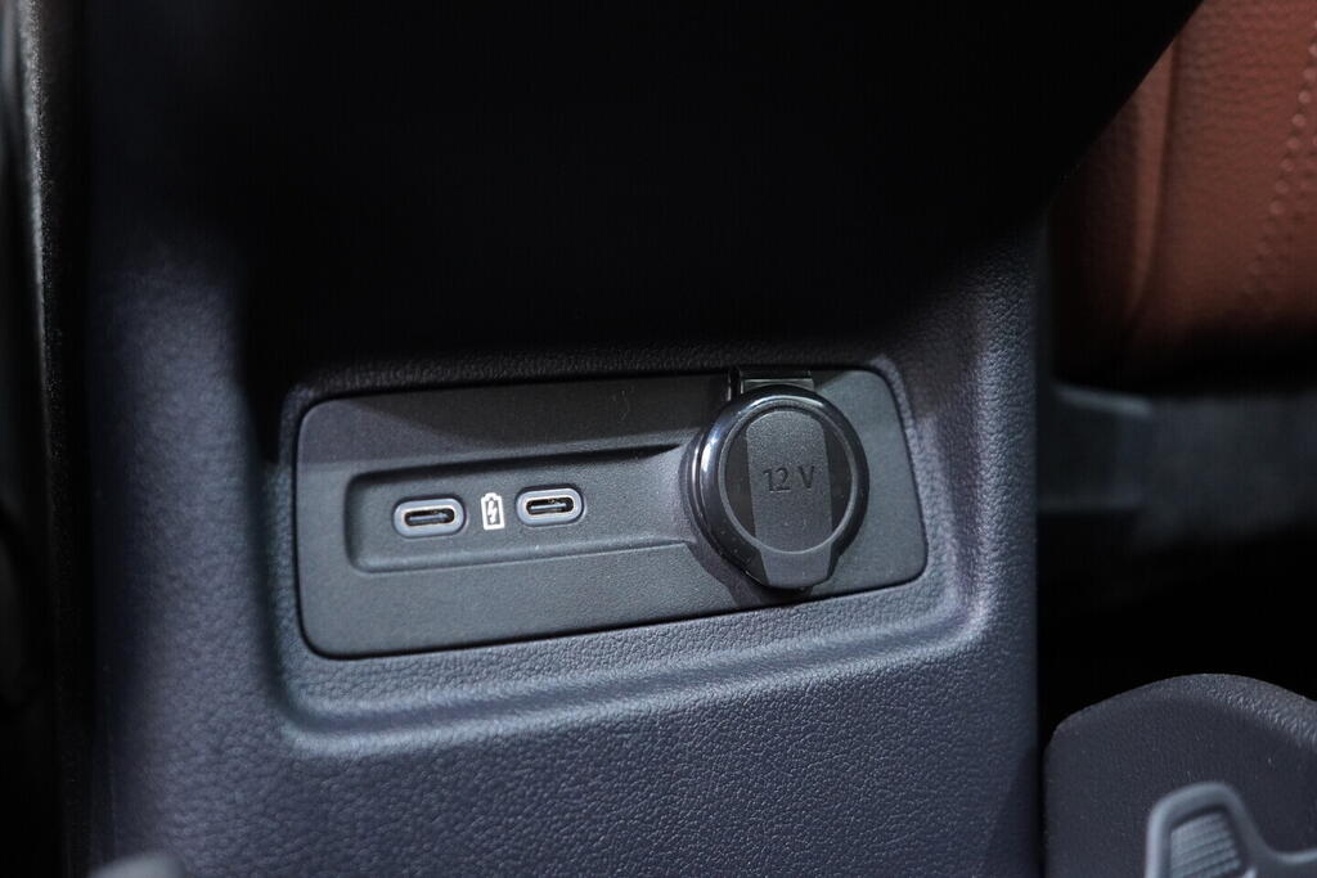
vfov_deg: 36.9
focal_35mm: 36
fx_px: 1317
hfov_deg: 53.1
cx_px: 658
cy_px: 439
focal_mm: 24
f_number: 2.8
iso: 1600
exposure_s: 1/40
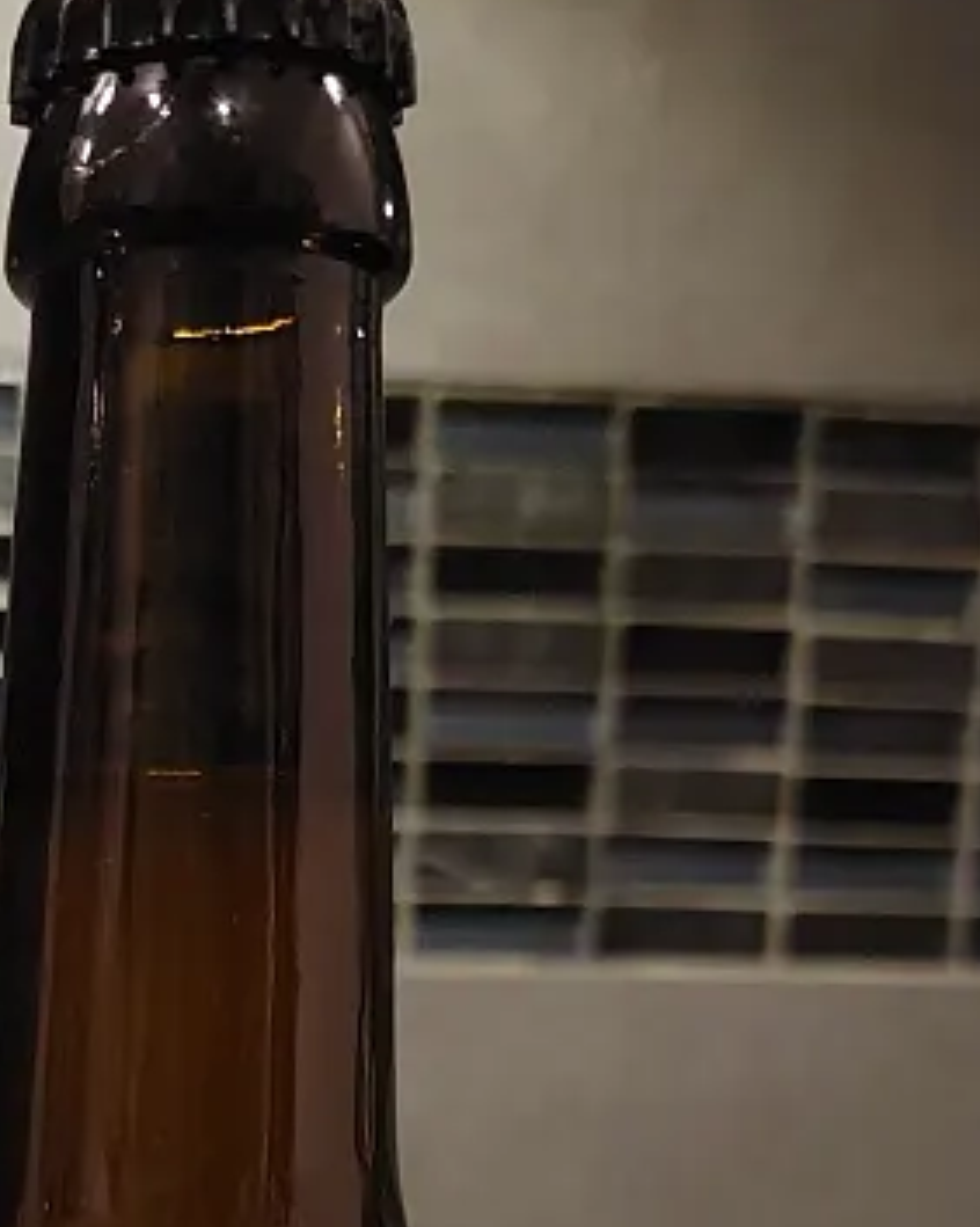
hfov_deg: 21.5
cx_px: -56
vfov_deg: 23.3
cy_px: 1755
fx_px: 2467
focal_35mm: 68
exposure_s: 1/25
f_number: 1.8
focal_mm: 5.23
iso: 640
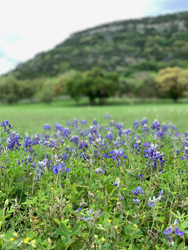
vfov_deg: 36.8
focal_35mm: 52
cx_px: 94
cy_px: 125
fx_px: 377
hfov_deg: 28.0
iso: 16
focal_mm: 6
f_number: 2.4
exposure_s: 1/291
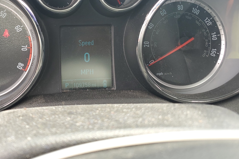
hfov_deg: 48.8
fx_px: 259
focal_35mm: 39
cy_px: 46
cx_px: 83
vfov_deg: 33.7
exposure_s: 1/179
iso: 50
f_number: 1.5
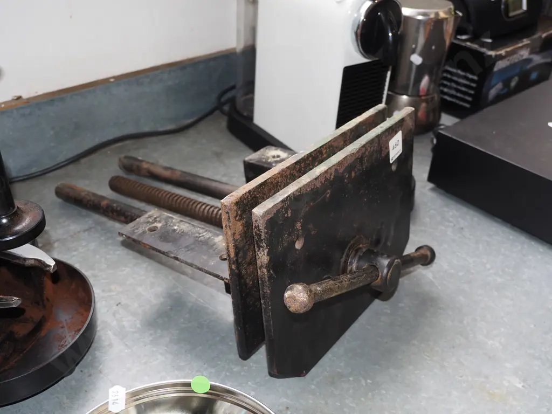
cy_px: 207
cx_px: 276
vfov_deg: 39.7
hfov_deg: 51.4
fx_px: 574
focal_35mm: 36
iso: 640
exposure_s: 1/160
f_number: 4.5
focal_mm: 18
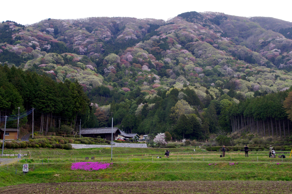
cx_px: 146
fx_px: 486
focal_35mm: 60
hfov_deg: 33.4
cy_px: 97
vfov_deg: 22.6
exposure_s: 1/80
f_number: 8
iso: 200
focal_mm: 40
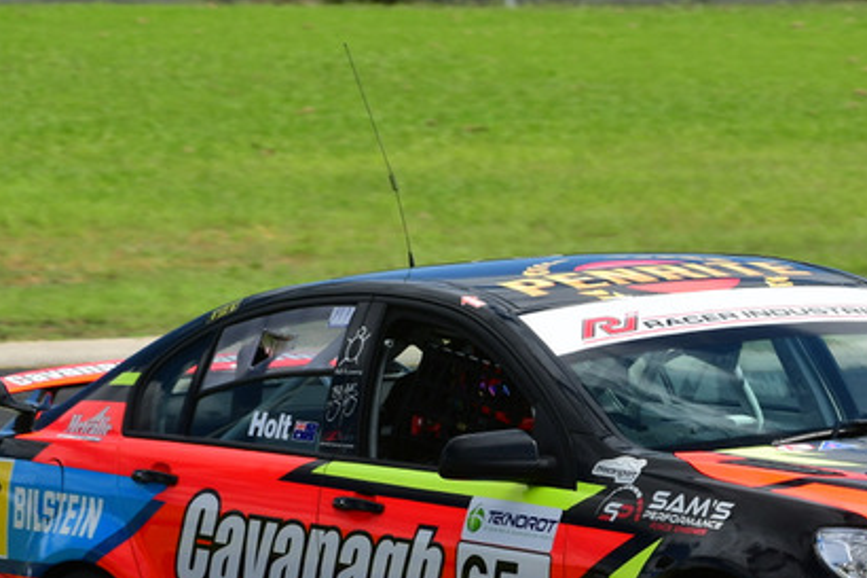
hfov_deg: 3.5
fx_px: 14106
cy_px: 531
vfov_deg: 2.3
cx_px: 776
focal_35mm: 586
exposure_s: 1/640
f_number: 11
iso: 400
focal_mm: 200
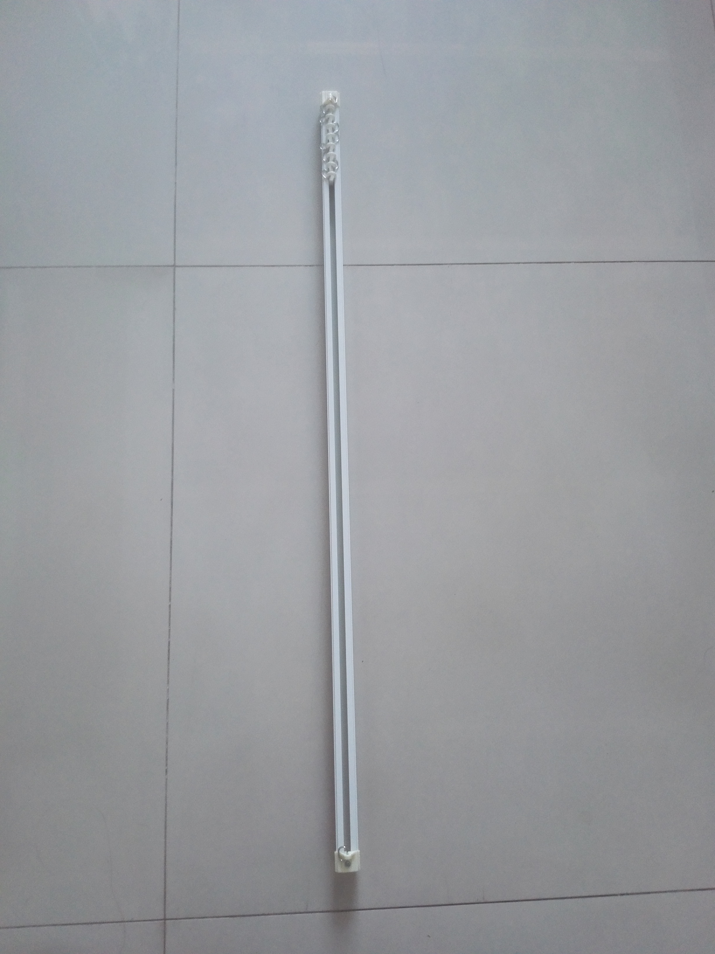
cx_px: 358
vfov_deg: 61.7
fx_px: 799
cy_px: 477
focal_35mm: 29
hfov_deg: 48.2
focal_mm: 3.8
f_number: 2
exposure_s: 1/33.3
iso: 100
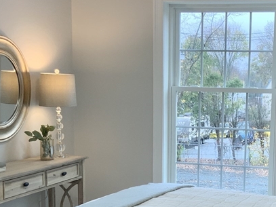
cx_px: 230
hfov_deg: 26.1
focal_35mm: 73
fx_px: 582
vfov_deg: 19.8
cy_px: 181
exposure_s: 1/120
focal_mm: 3
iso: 64
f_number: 1.8
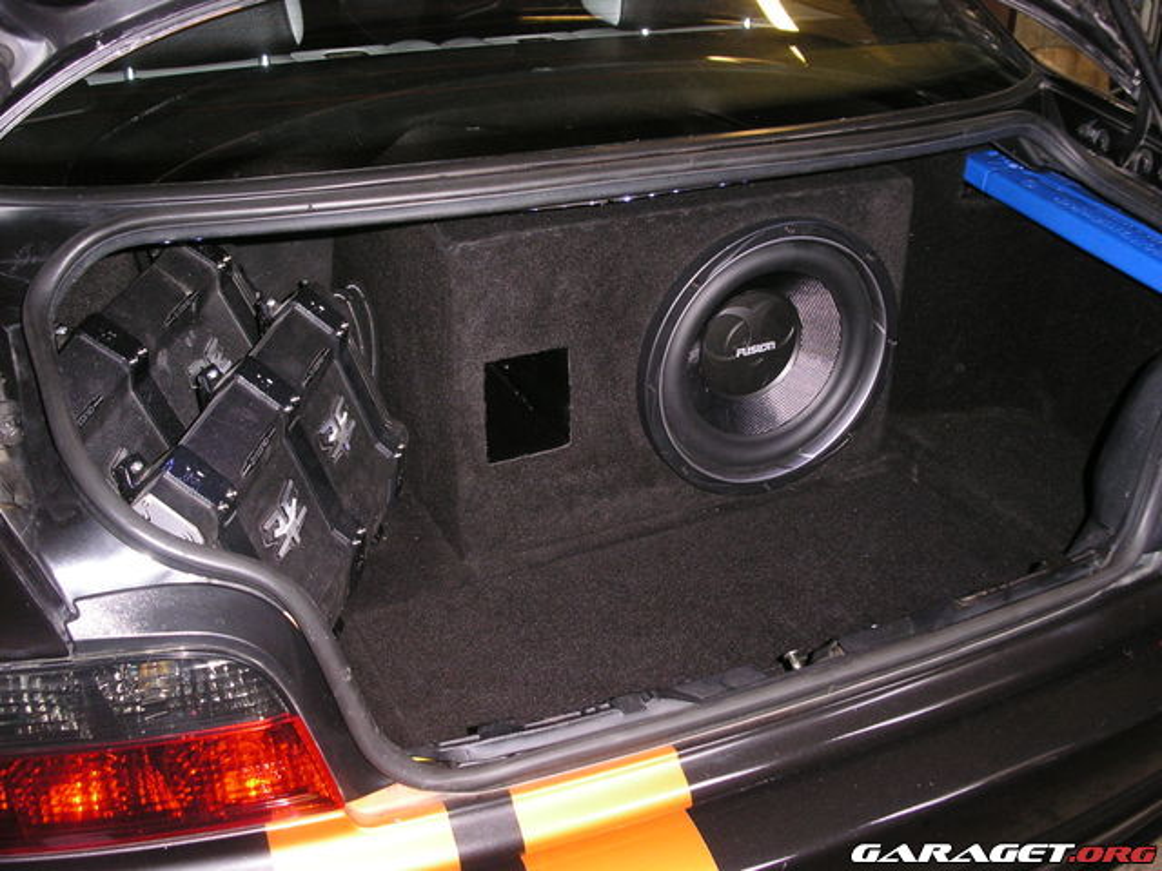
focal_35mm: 38
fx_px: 1276
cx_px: 581
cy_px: 436
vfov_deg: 37.7
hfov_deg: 49.0
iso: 200
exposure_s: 1/45
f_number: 2.8
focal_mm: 7.8
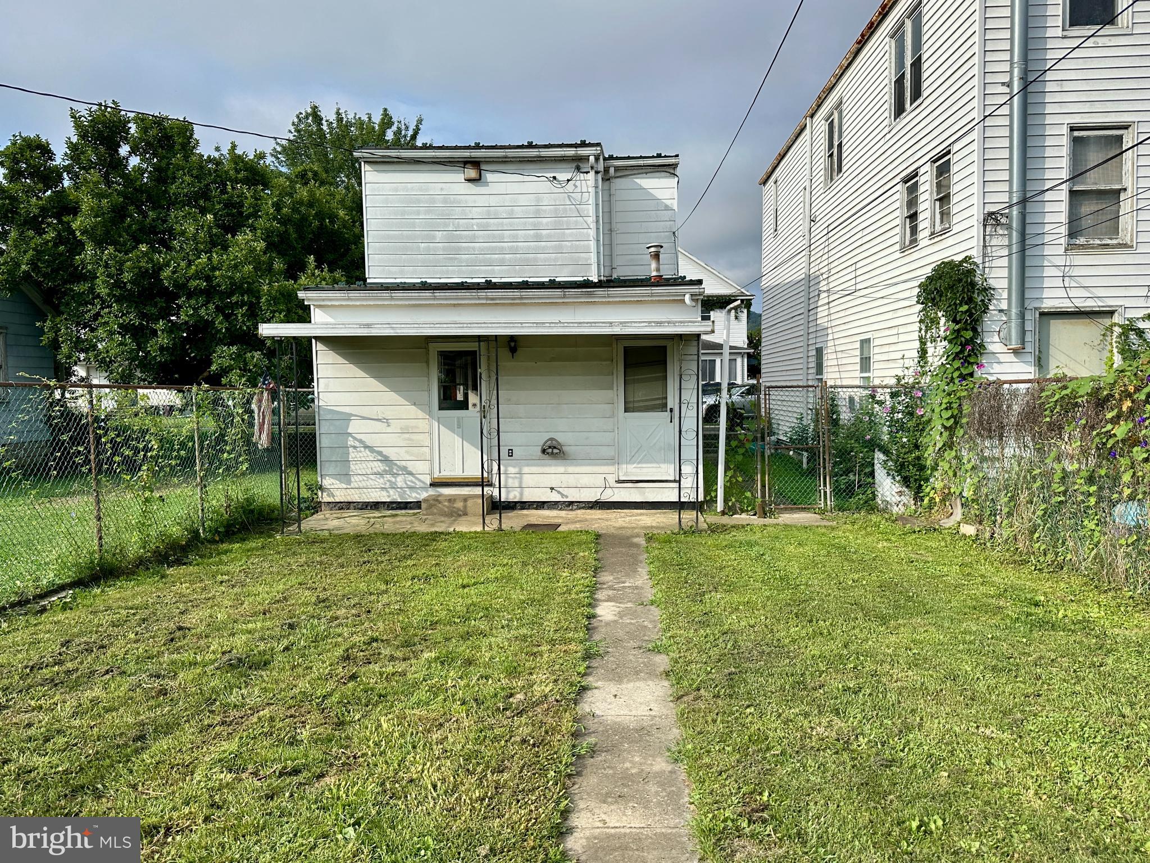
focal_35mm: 24
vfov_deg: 56.8
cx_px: 575
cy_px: 432
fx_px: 797
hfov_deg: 71.6
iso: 80
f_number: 1.78
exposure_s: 1/4348
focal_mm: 6.86
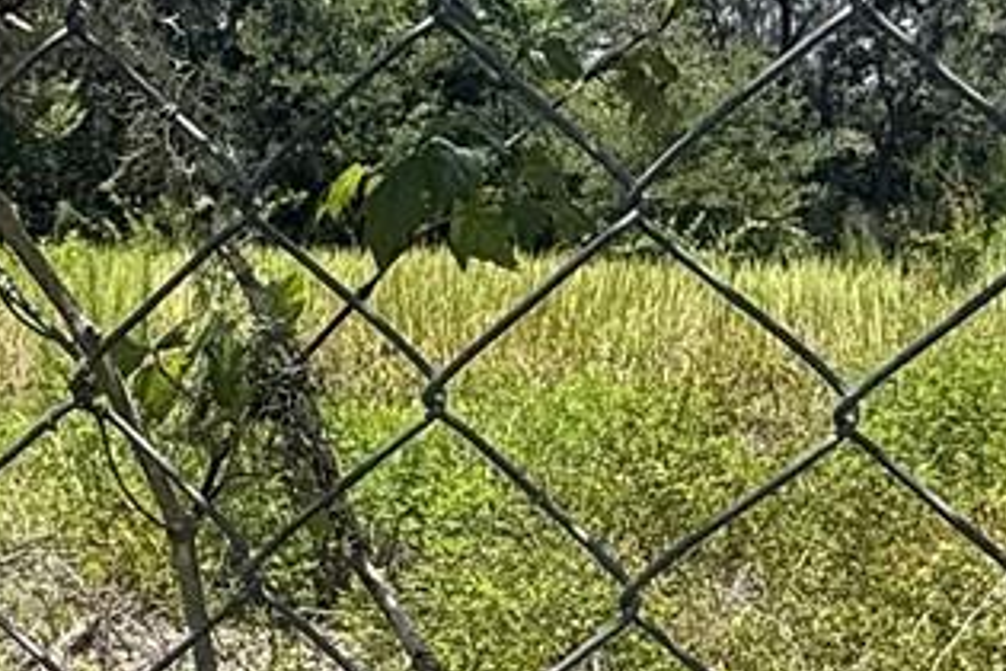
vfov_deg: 18.4
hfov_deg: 27.0
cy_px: 463
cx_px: 271
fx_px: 2068
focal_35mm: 74
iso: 64
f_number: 2.2
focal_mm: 2.22
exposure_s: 1/1167
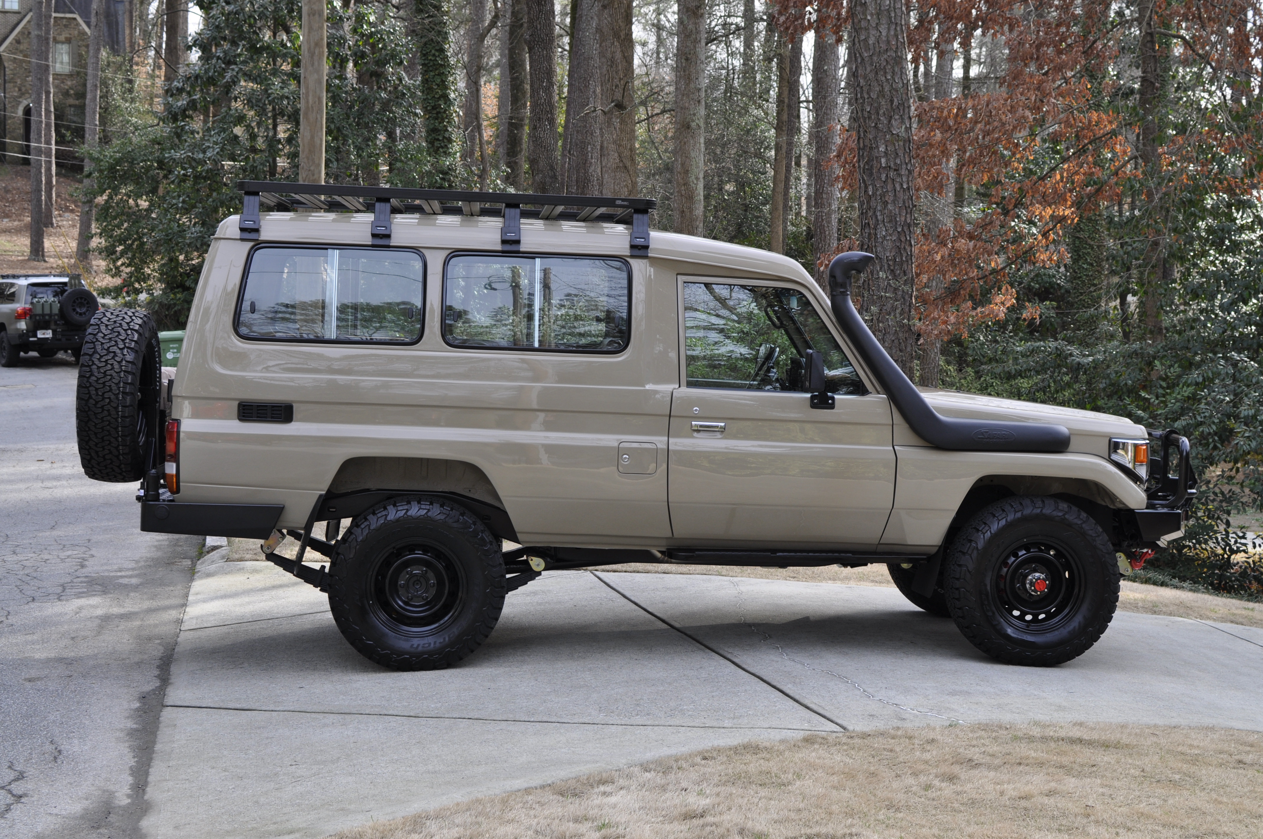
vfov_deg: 25.7
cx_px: 632
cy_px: 420
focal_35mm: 52
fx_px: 1840
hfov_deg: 37.9
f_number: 5.6
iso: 200
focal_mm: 35
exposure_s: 1/125
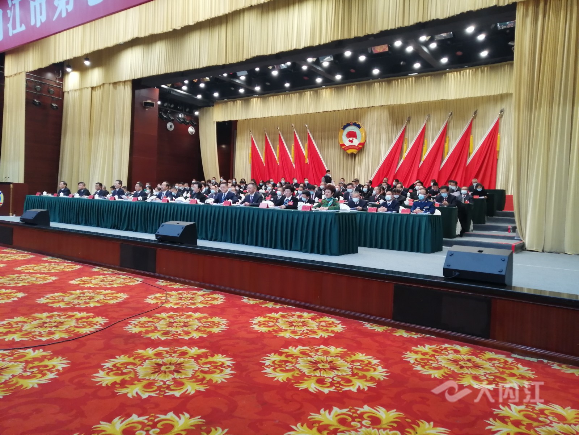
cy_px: 218
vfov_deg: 51.4
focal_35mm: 27
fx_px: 452
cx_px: 290
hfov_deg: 65.3
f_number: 1.8
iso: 125
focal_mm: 3.88
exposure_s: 1/33.3
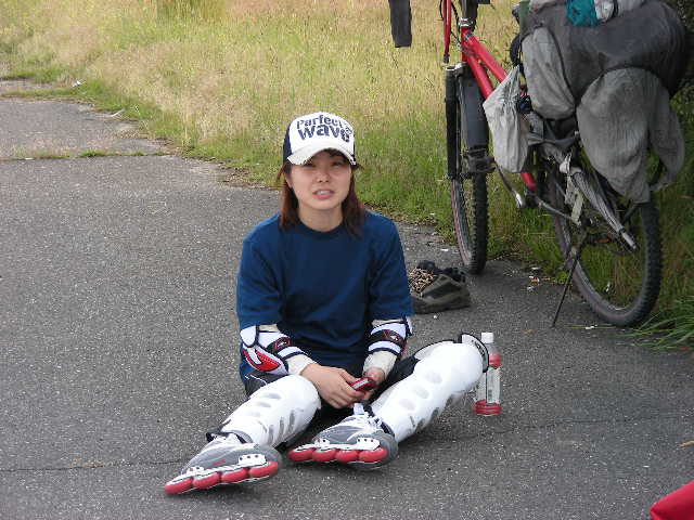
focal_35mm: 128
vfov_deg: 11.6
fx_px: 2566
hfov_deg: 15.4
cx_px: 347
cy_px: 260
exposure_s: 1/64
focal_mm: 21.3
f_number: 3.5
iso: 50
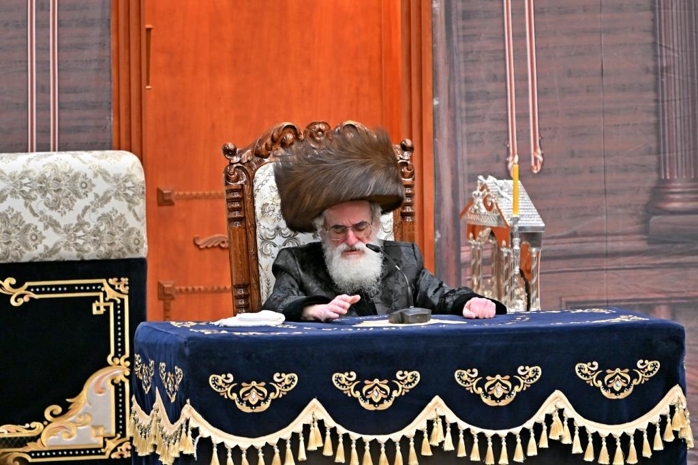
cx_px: 349
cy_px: 232
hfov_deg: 6.9
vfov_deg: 4.6
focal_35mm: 300
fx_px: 5814
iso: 320
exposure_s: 1/200
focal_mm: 200
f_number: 2.8
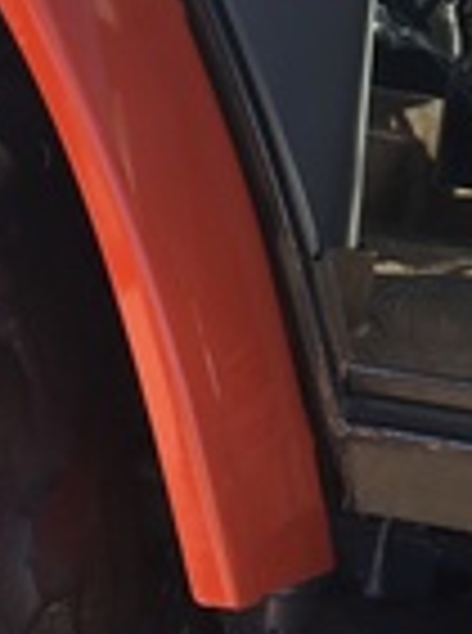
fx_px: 1552
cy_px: -63
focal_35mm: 85
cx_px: 483
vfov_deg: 21.9
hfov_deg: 16.9
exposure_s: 1/398
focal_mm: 4.15
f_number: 2.2
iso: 25
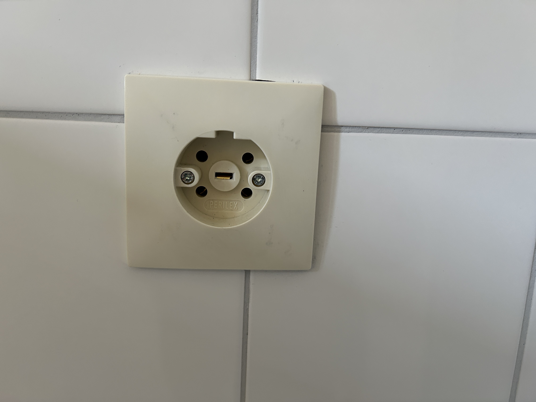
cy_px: 201
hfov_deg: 67.3
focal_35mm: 26
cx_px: 268
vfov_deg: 53.1
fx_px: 403
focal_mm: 5.7
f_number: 1.5
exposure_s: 1/60
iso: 160
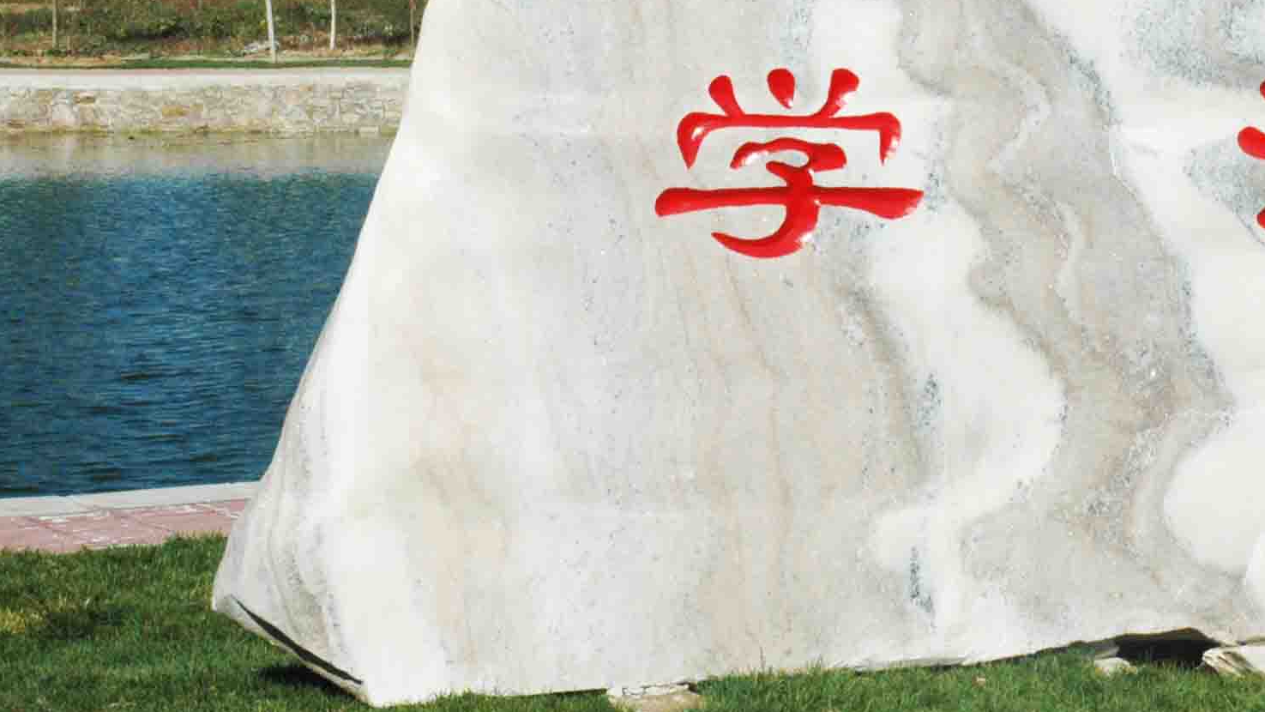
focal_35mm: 112
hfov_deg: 18.9
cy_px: 29
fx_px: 3759
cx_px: 1068
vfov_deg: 10.7
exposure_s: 1/800
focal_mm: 35
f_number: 14
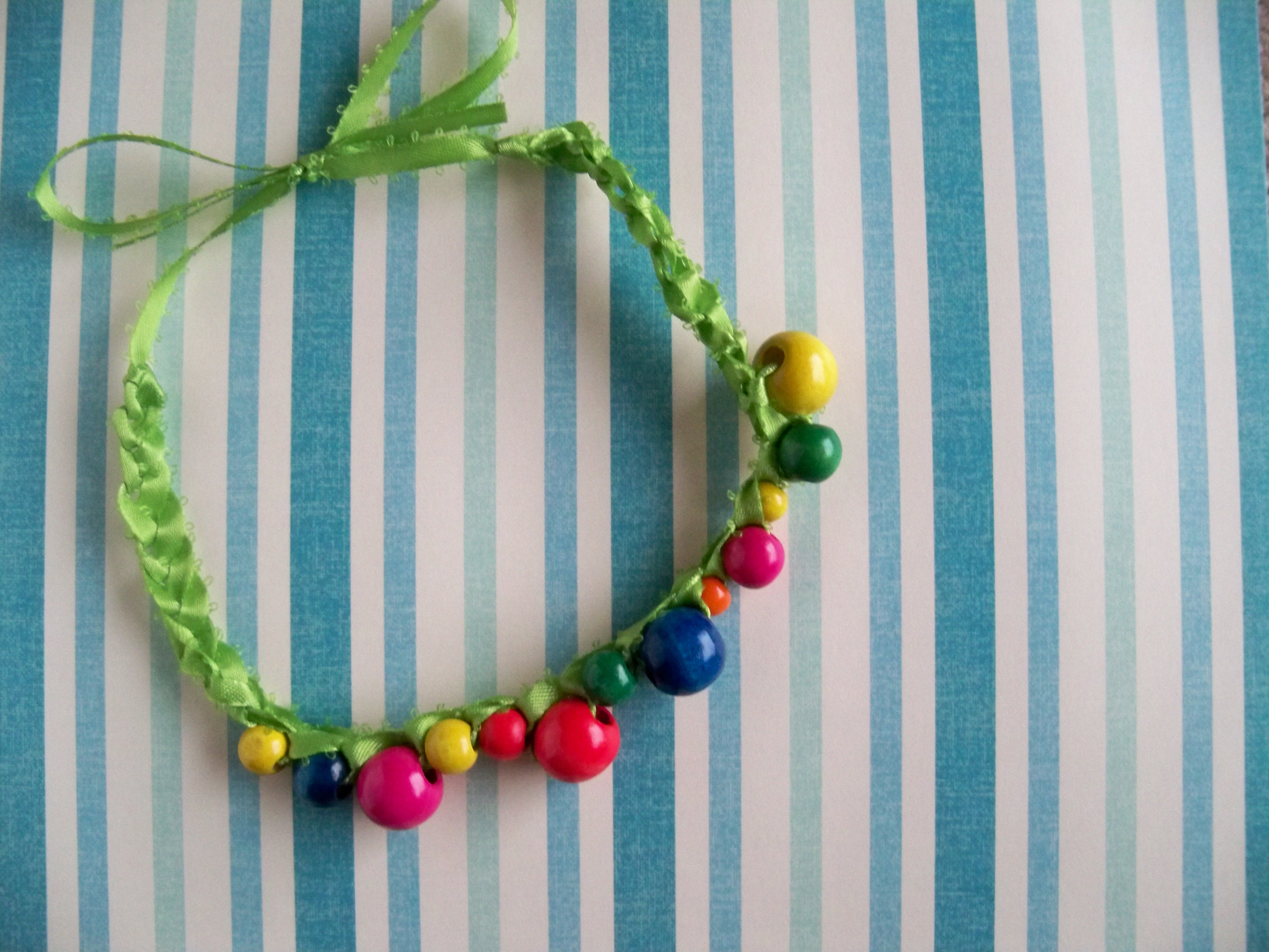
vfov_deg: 40.7
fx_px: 1283
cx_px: 634
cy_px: 476
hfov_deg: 52.6
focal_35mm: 35
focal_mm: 6.2
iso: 400
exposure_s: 1/15
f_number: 3.5
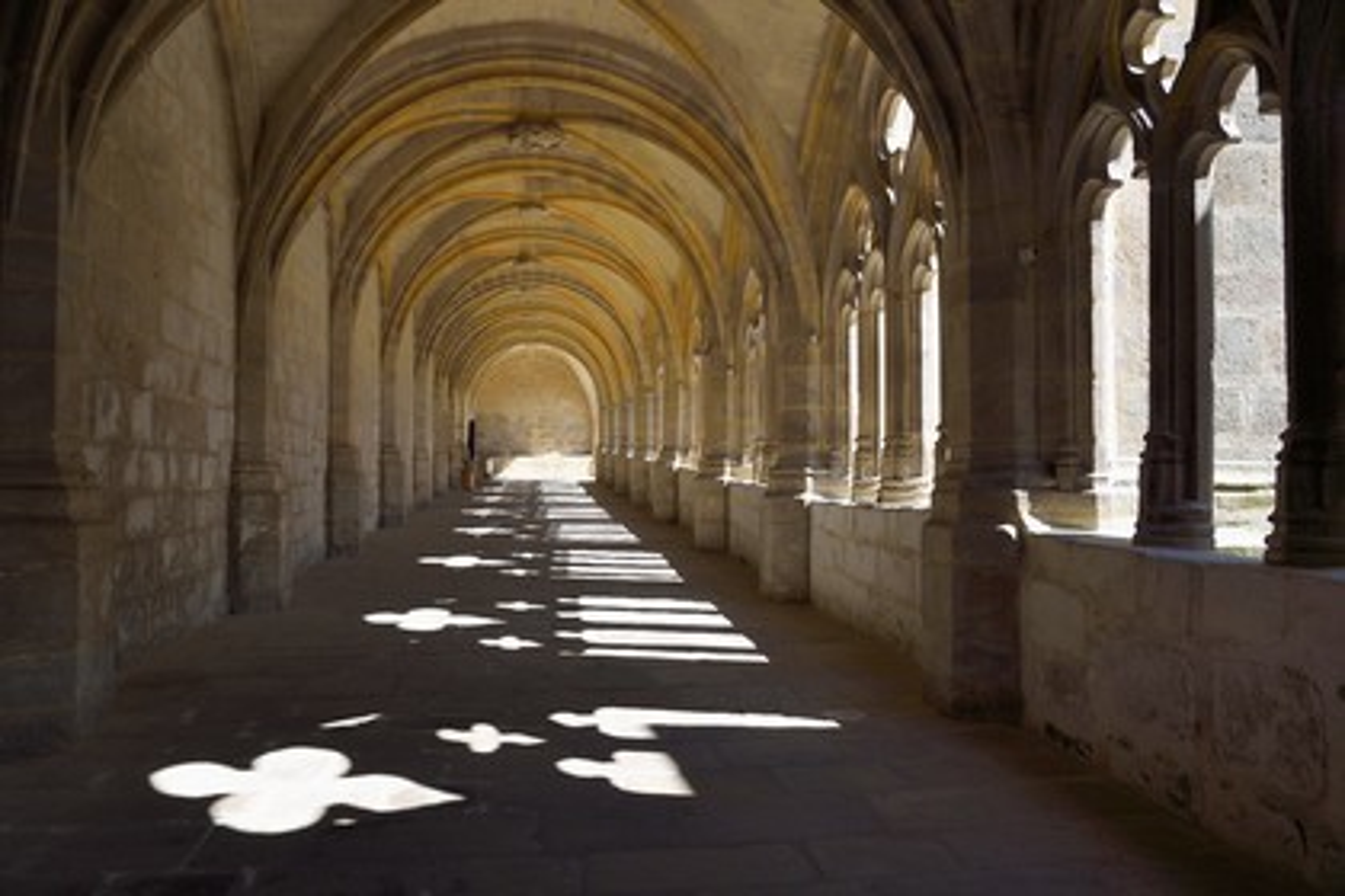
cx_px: 672
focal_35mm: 29
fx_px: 1083
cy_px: 448
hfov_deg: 63.7
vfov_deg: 45.0
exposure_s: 1/160
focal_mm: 29
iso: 200
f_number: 10
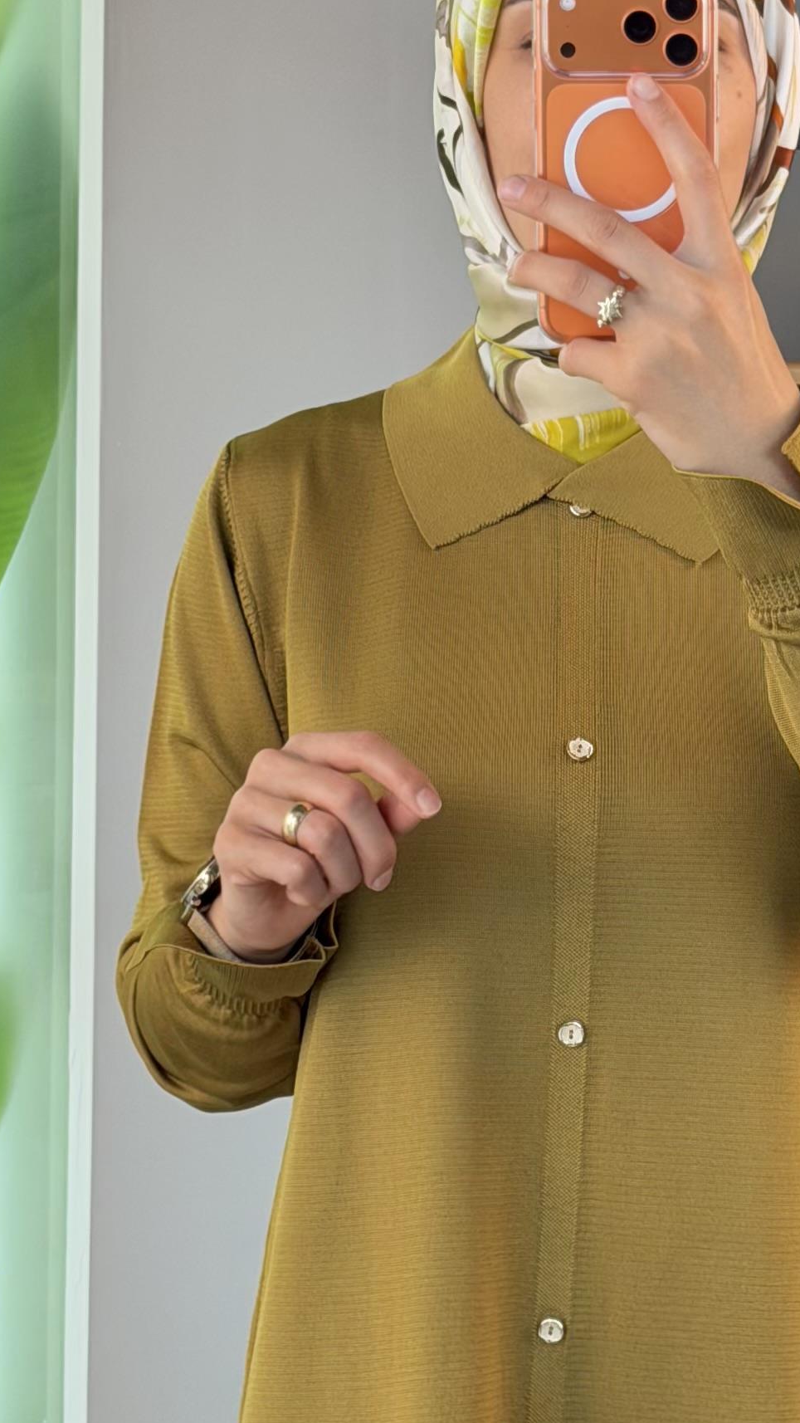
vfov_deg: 17.4
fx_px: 4639
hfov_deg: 9.8
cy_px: 756
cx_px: 650
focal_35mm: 123
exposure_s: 1/186
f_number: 1.78
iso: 64
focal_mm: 6.76
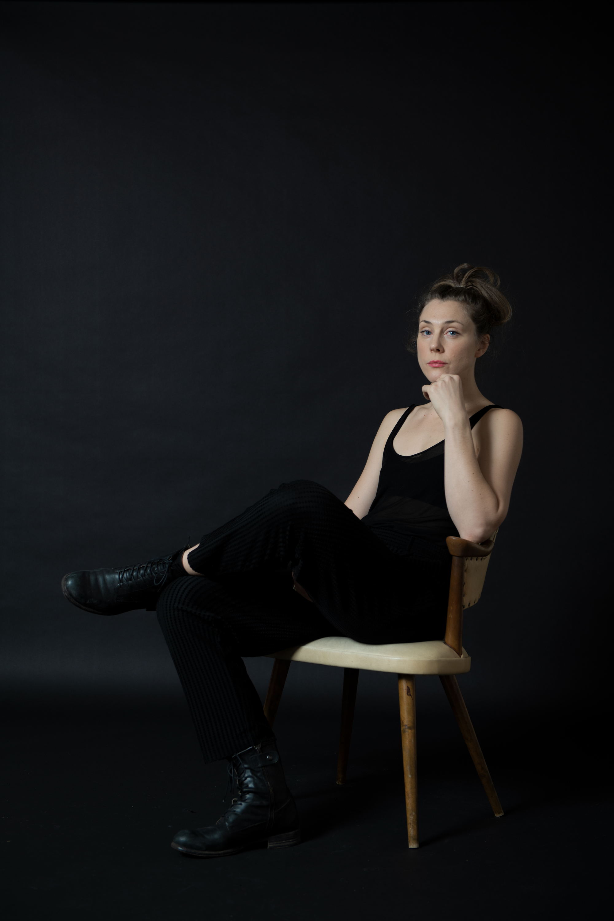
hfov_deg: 26.0
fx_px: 1330
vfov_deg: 38.2
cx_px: 307
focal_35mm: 52
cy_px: 460
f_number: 4
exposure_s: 1/160
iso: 100
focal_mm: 52
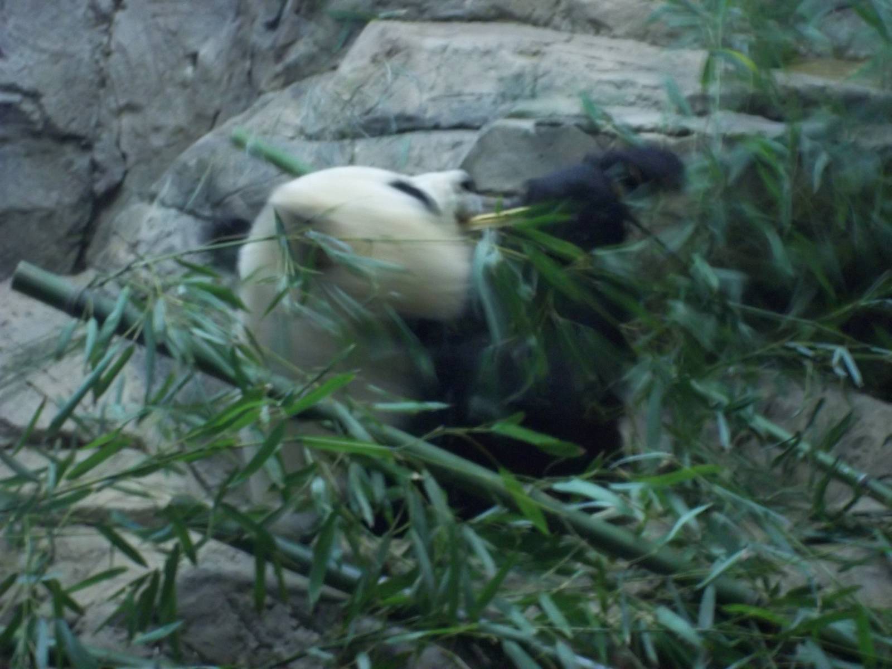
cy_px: 334
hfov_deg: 18.2
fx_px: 2783
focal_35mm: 108
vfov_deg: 13.7
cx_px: 446
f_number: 5.6
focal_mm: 19.5
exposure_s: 1/8
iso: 320
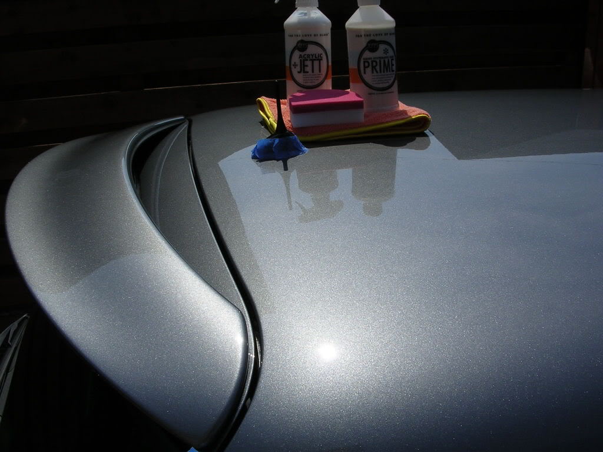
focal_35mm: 38
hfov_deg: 49.0
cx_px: 302
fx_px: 662
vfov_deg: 37.7
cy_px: 226
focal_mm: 5.8
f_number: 5.6
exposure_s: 1/1053
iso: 100
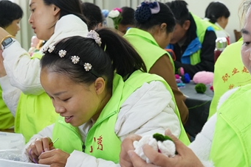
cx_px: 163
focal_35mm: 87
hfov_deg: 23.3
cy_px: 144
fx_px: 607
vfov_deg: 15.6
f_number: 5.6
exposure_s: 1/125
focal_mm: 37
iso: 3200
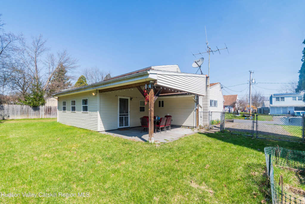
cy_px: 102
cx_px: 152
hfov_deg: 100.4
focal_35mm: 15
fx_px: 127
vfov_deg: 77.3
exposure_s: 1/250
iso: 100
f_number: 8
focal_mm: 10
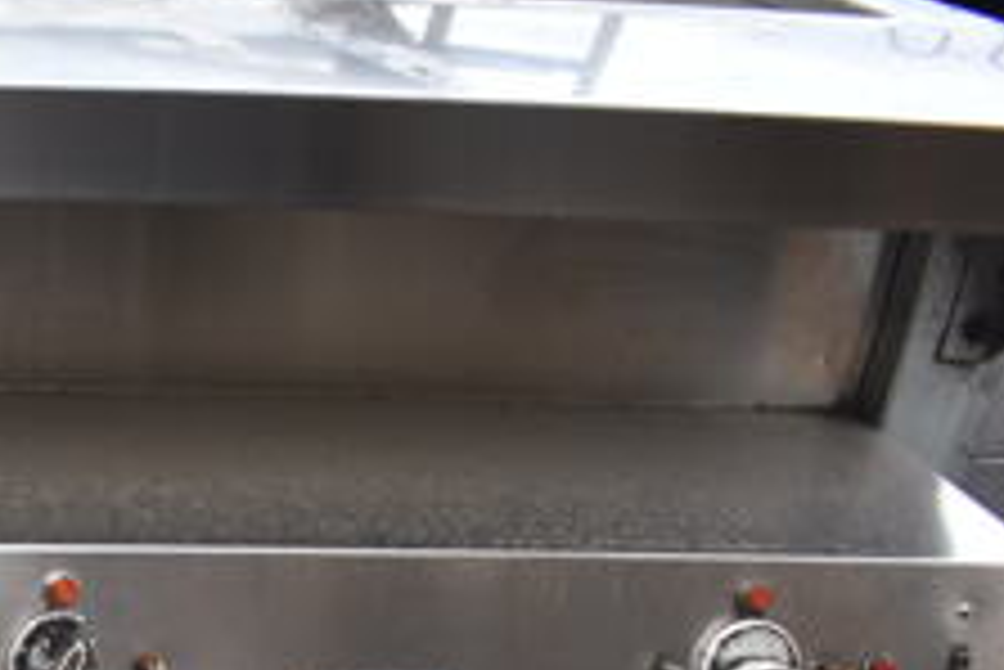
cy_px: 814
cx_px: -360
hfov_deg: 23.6
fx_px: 2065
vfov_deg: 17.5
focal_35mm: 74
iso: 200
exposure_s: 1/200
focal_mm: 18
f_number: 6.3
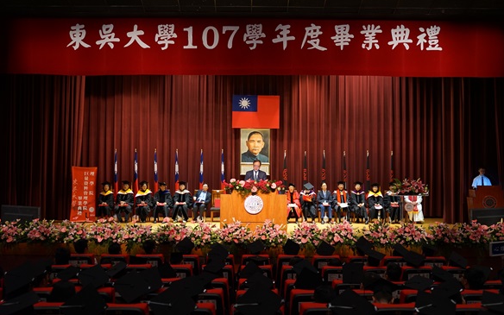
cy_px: 164
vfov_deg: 36.3
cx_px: 254
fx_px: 481
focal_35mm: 35
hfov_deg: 55.3
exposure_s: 1/60
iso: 1000
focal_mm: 34
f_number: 2.8
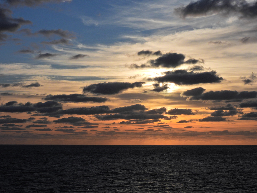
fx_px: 557
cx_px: 128
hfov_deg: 26.0
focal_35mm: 75
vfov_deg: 19.6
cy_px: 96
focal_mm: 13.4
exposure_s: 1/1600
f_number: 6.3
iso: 100
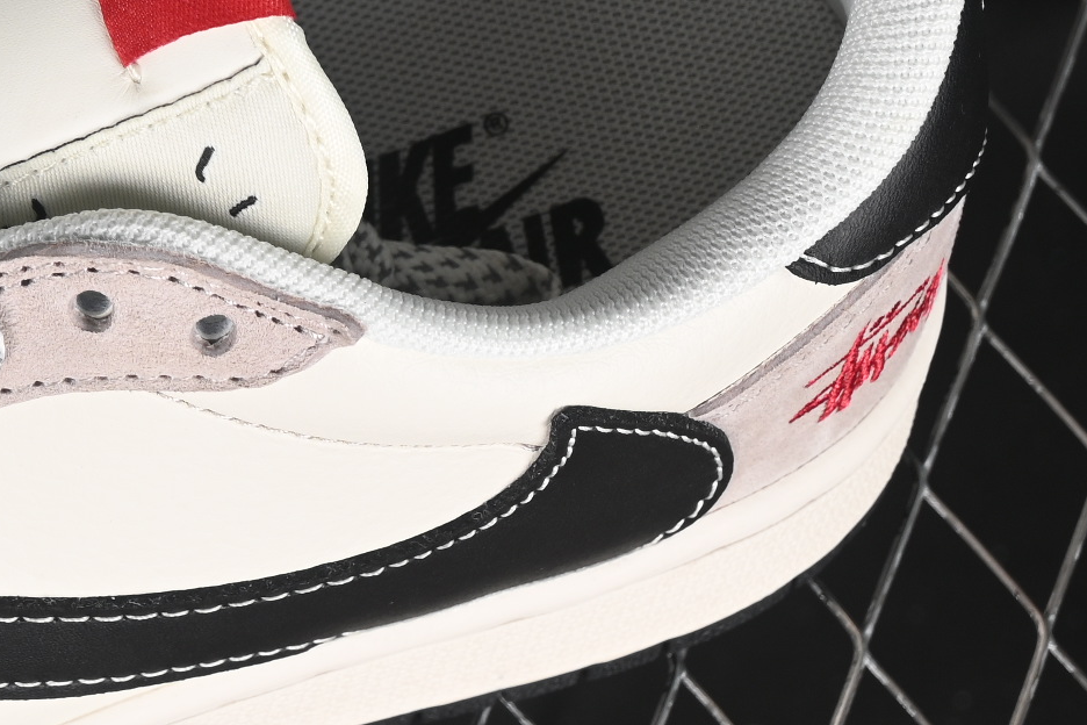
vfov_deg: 6.1
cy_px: 37
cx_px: -345
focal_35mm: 223
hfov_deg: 9.1
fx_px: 6733
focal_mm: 50
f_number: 7.1
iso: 160
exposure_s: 1/80
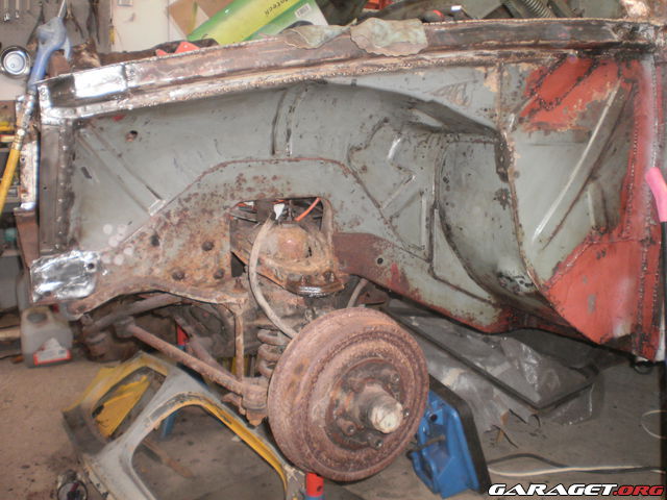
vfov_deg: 39.7
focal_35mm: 36
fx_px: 694
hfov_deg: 51.4
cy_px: 250
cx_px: 334
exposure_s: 1/30
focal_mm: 6.3
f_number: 3.1
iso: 160
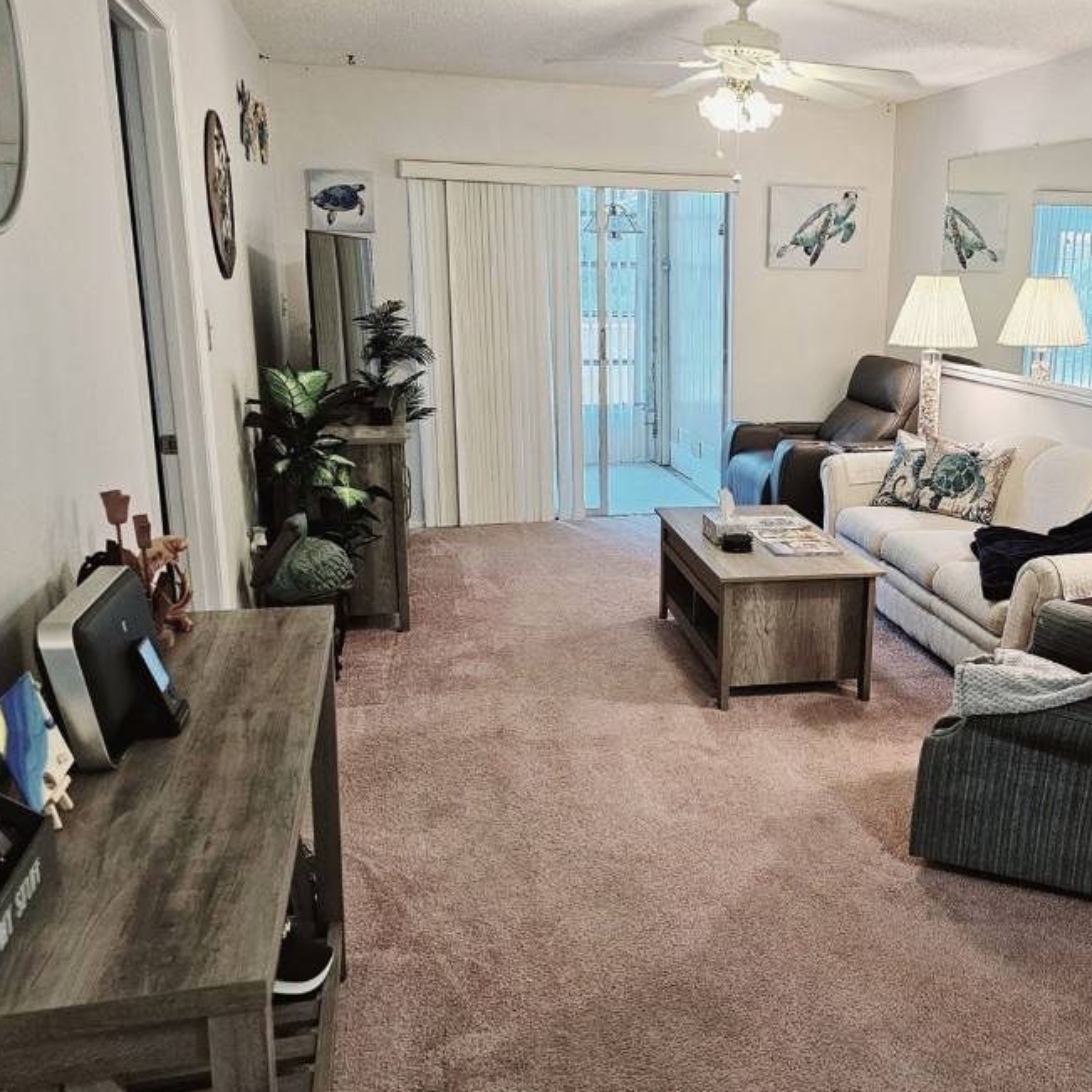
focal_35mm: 32
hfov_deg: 49.9
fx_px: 1142
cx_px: 755
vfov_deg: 51.1
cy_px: 522
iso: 500
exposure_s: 1/120
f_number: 1.7
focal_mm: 6.3
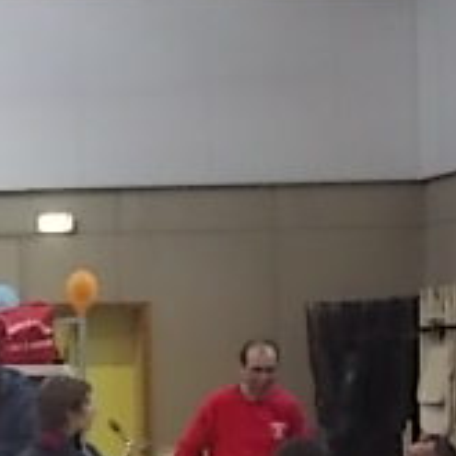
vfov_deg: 11.7
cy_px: 473
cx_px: -357
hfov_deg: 11.1
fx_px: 2191
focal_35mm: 147
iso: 200
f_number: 3.3
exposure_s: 1/20
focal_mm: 6.1
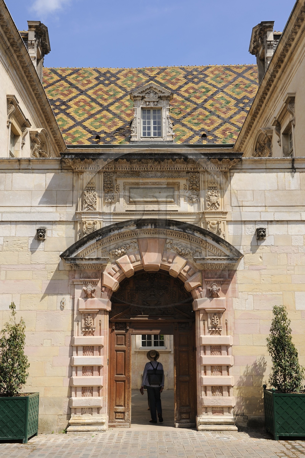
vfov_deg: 44.5
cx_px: 152
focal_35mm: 44
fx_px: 560
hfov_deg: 30.5
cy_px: 229
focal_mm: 44
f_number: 14
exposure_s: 1/160
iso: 200
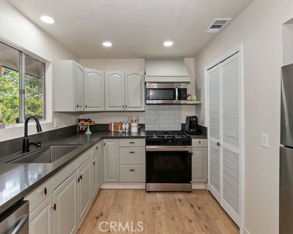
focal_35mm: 17
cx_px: 144
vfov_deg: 77.0
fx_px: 147
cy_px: 117
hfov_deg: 89.6
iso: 400
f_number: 8
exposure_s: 1/30
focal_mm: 10
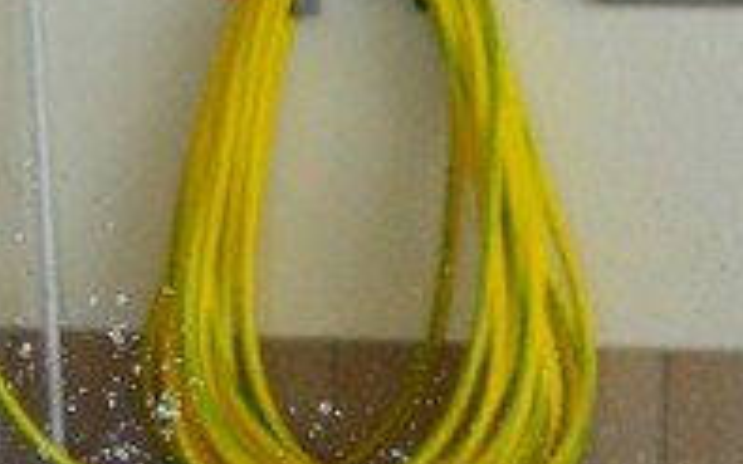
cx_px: 751
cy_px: 28
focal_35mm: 836
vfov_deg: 1.6
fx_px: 16916
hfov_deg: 2.5
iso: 2000
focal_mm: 105
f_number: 4
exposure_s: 1/640
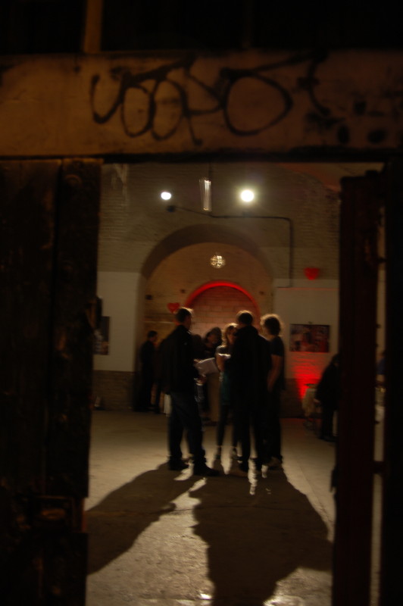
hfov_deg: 36.8
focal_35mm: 36
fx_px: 606
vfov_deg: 53.2
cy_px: 303
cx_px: 202
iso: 200
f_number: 3.5
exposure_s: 1/5
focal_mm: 24
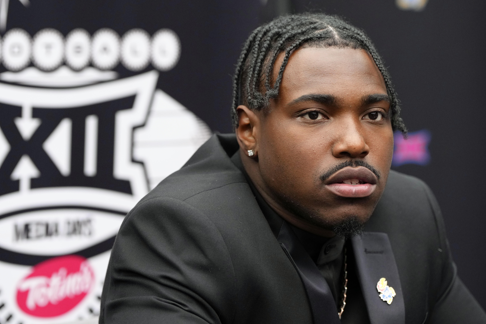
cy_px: 164
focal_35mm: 170
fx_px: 2295
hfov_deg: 12.1
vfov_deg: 8.1
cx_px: 221
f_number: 4
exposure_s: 1/640
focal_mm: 146
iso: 2500
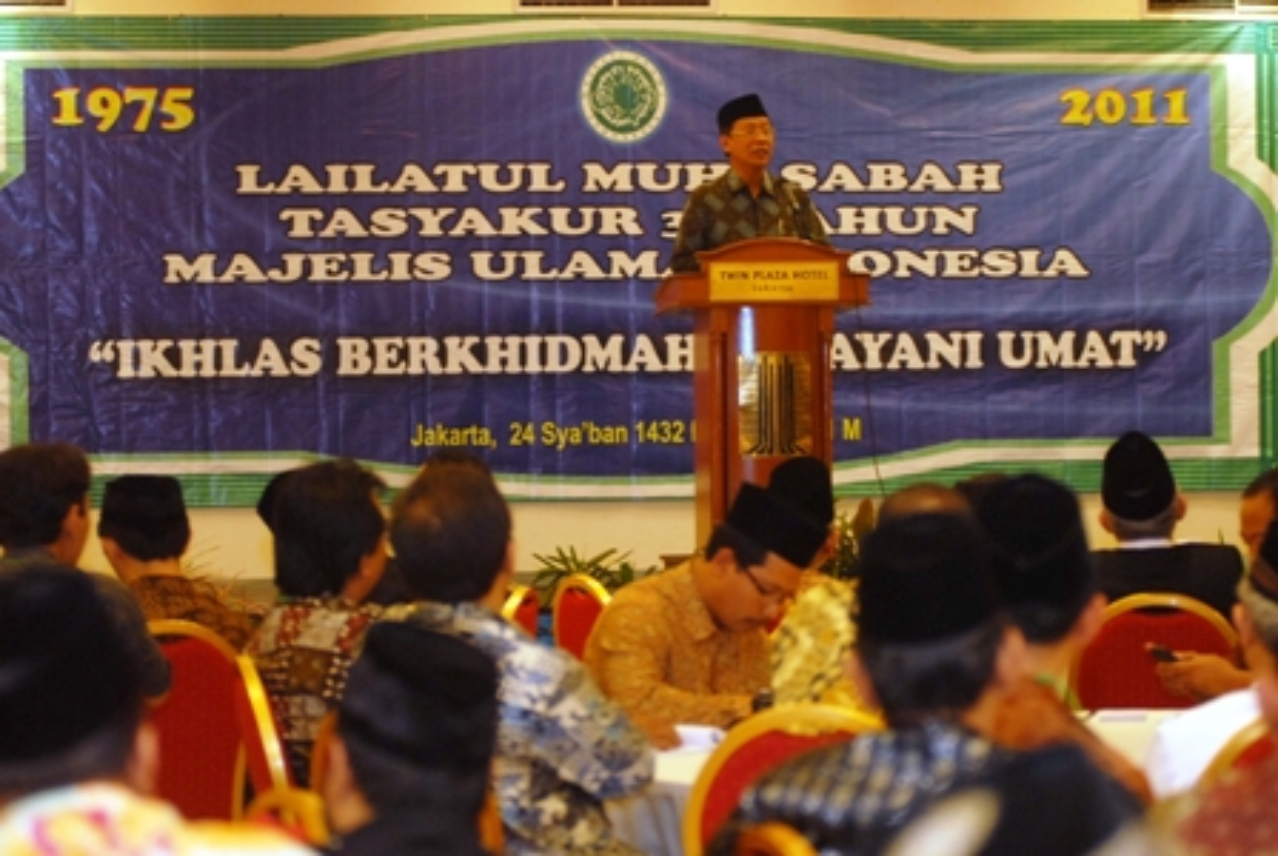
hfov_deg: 17.0
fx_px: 4266
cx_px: 639
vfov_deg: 11.5
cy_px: 428
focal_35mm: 120
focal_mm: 80
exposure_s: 1/50
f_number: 2.8
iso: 400
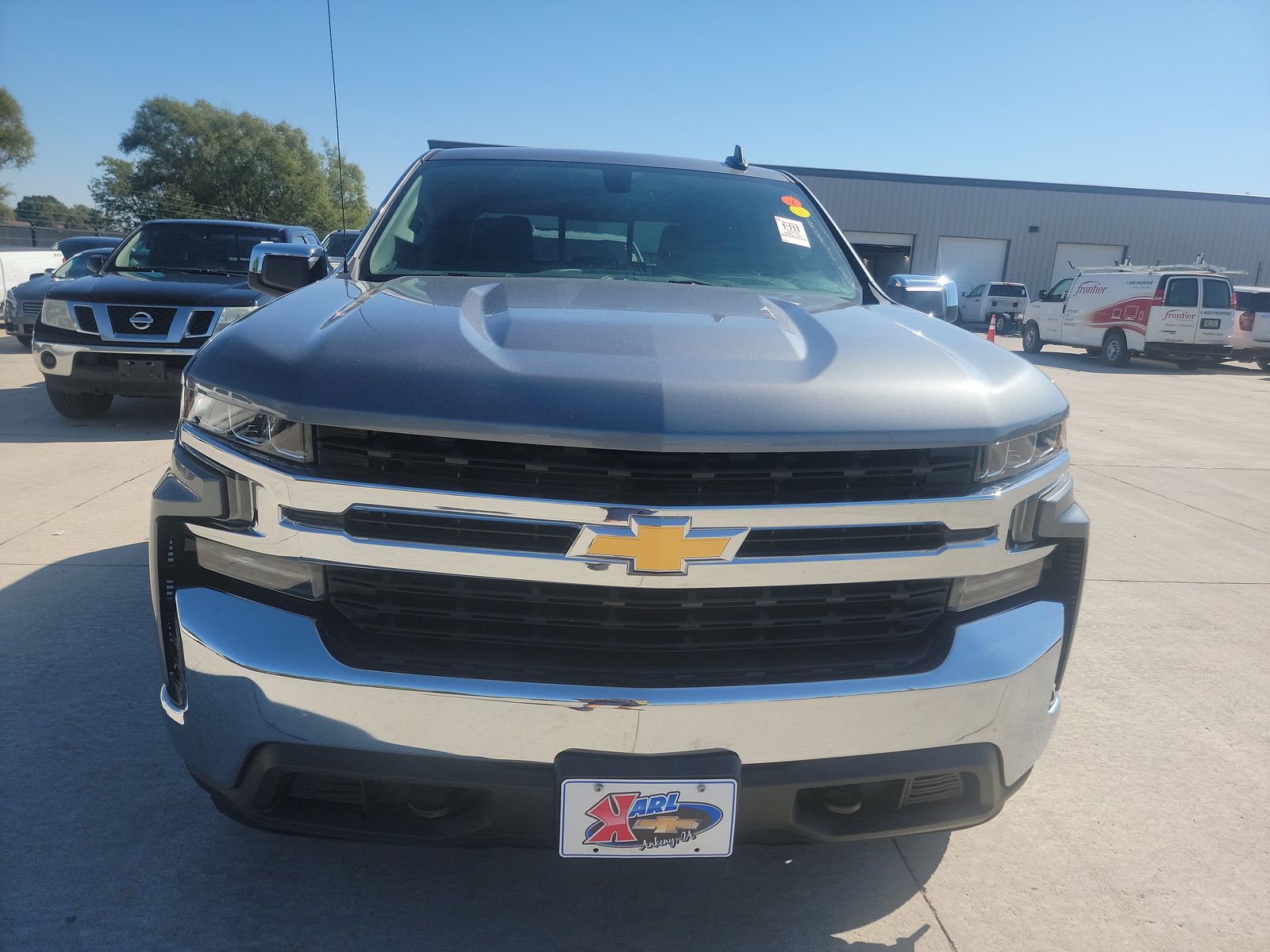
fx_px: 881
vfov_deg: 56.8
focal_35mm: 24
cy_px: 476
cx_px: 635
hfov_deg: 71.6
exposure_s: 1/1005
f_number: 1.8
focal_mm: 6.7
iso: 50
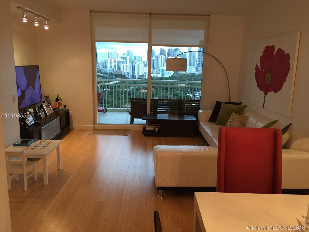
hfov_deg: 61.7
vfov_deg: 48.2
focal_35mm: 29
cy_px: 116
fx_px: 259
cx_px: 154
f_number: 2.2
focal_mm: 4.15
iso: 125
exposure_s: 1/30
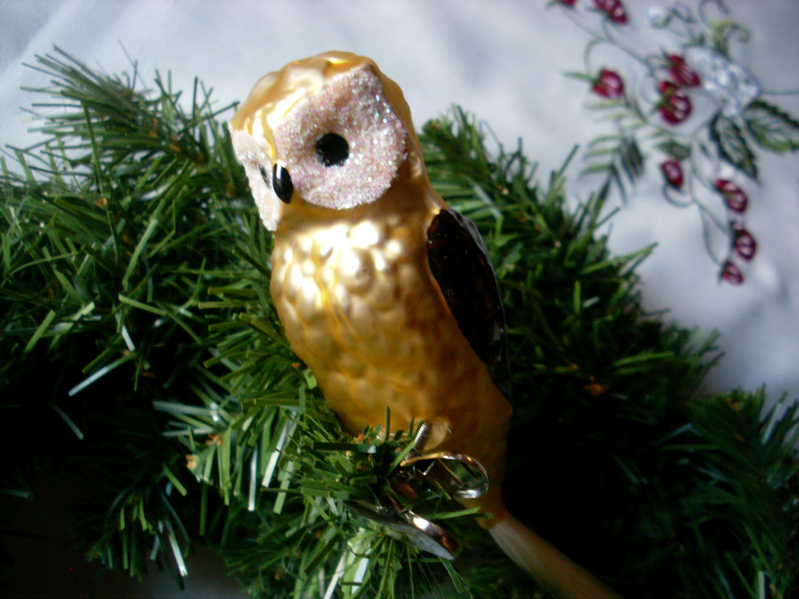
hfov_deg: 49.0
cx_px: 400
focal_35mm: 38
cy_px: 300
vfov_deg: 37.7
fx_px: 877
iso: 200
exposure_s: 1/20
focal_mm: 6.3
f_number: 3
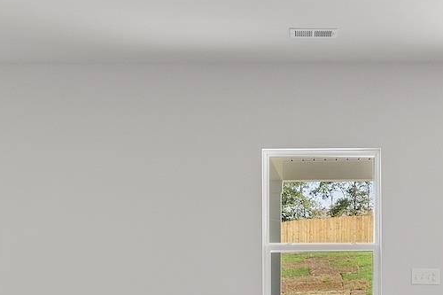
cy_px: 266
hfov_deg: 35.0
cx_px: 322
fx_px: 689
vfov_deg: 23.5
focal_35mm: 56
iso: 400
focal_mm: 14
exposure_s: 1/10
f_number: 6.3
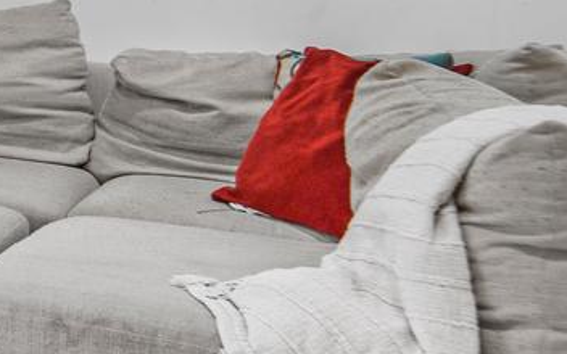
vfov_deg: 15.2
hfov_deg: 15.1
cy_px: -63
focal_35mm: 83
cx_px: -783
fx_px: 1283
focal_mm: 14
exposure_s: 1/50
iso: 400
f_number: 7.1
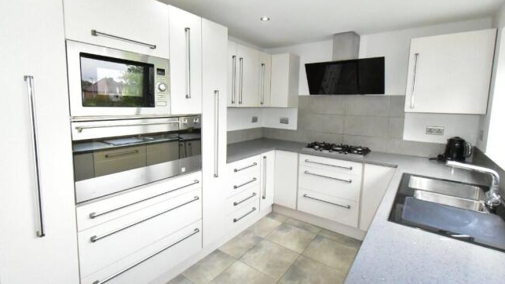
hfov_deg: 99.4
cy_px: 131
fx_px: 214
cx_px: 253
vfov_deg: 67.0
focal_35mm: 16
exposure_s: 1/200
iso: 12800
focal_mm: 10
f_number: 11
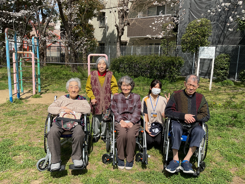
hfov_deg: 61.7
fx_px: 205
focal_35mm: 29
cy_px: 92
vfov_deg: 48.2
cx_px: 122
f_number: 1.8
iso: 16
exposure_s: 1/1984
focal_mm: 3
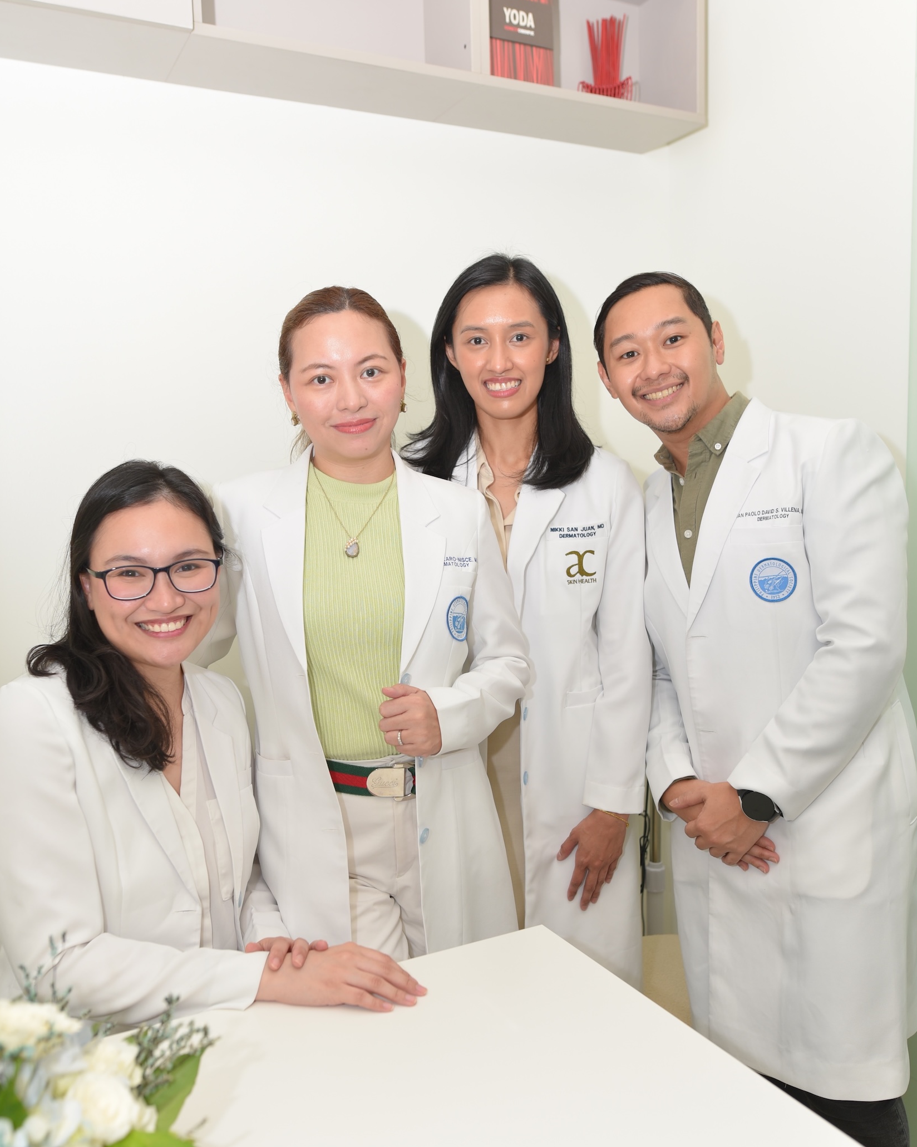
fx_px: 950
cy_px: 601
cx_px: 455
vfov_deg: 62.2
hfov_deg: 51.5
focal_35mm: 28
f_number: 3.2
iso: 250
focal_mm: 24
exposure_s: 1/160
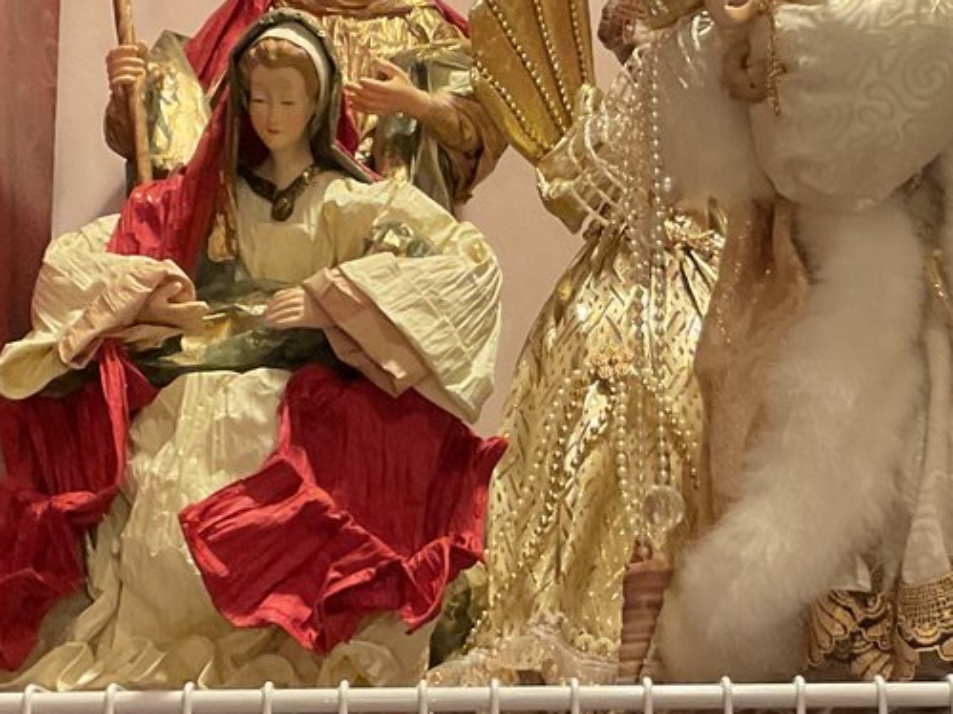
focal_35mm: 88
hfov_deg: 22.2
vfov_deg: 16.7
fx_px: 2422
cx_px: 587
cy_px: 467
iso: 200
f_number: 1.8
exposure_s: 1/60
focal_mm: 3
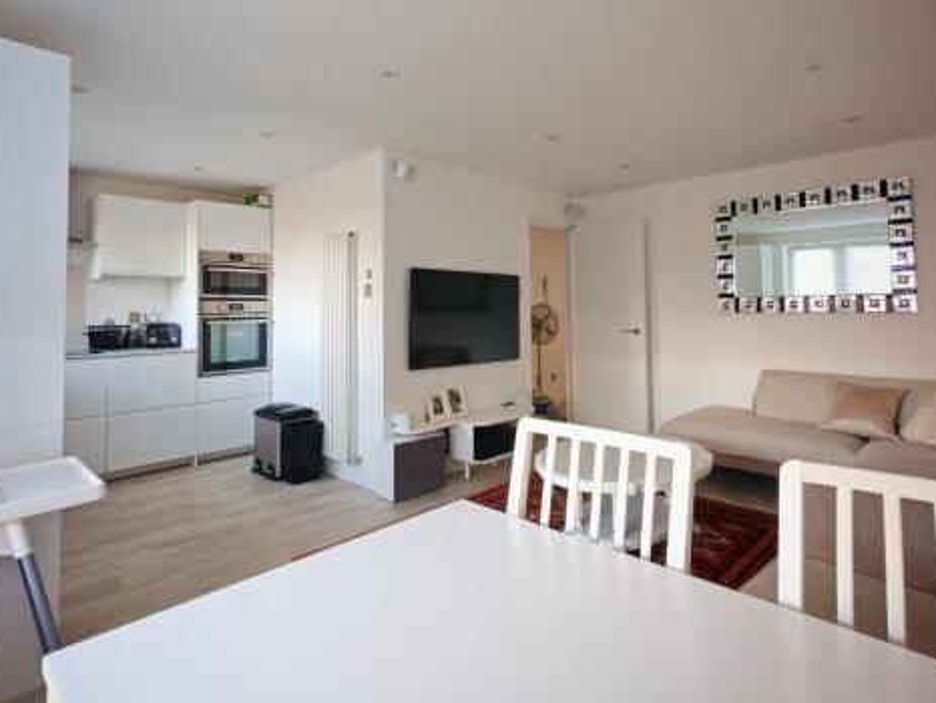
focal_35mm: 20
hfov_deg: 81.6
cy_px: 278
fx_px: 541
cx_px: 443
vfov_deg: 65.3
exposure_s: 1/50
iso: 320
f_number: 2.2
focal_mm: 1.96
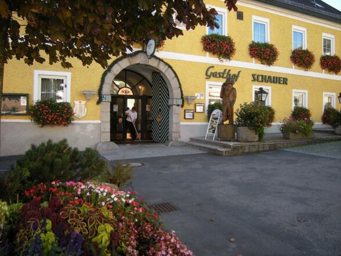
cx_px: 170
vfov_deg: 49.7
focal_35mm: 28
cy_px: 128
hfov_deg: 63.5
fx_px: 276
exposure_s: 1/153
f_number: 2.8
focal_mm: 4.7
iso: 64
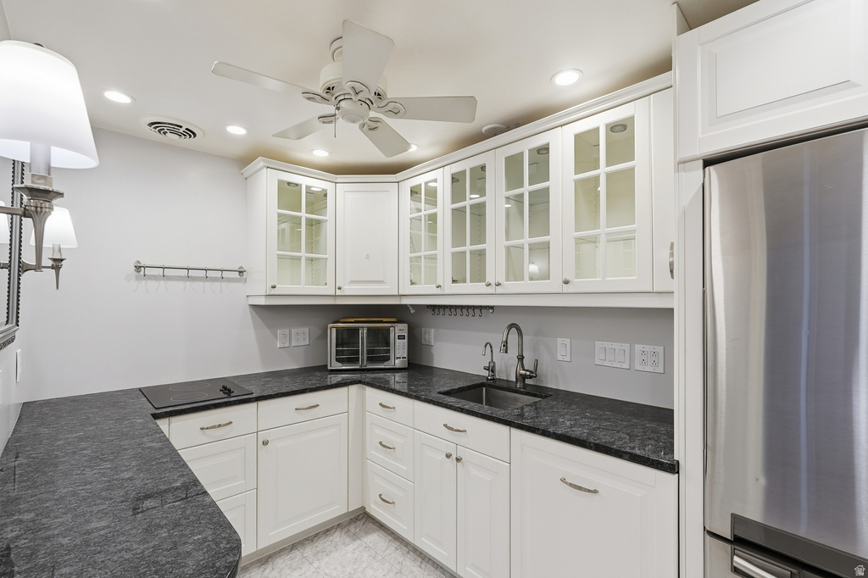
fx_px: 398
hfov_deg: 95.0
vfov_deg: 72.0
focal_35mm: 16
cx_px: 434
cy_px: 289
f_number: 9
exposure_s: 1/125
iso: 250
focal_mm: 16.5
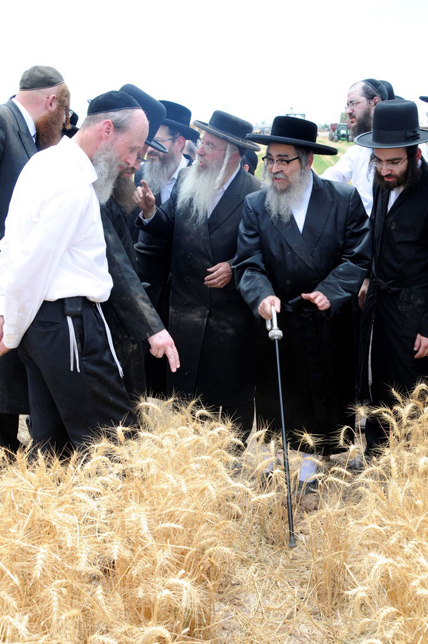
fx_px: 751
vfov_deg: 46.5
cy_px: 322
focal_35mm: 42
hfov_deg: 31.8
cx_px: 214
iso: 250
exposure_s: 1/125
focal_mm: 28
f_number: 5.6
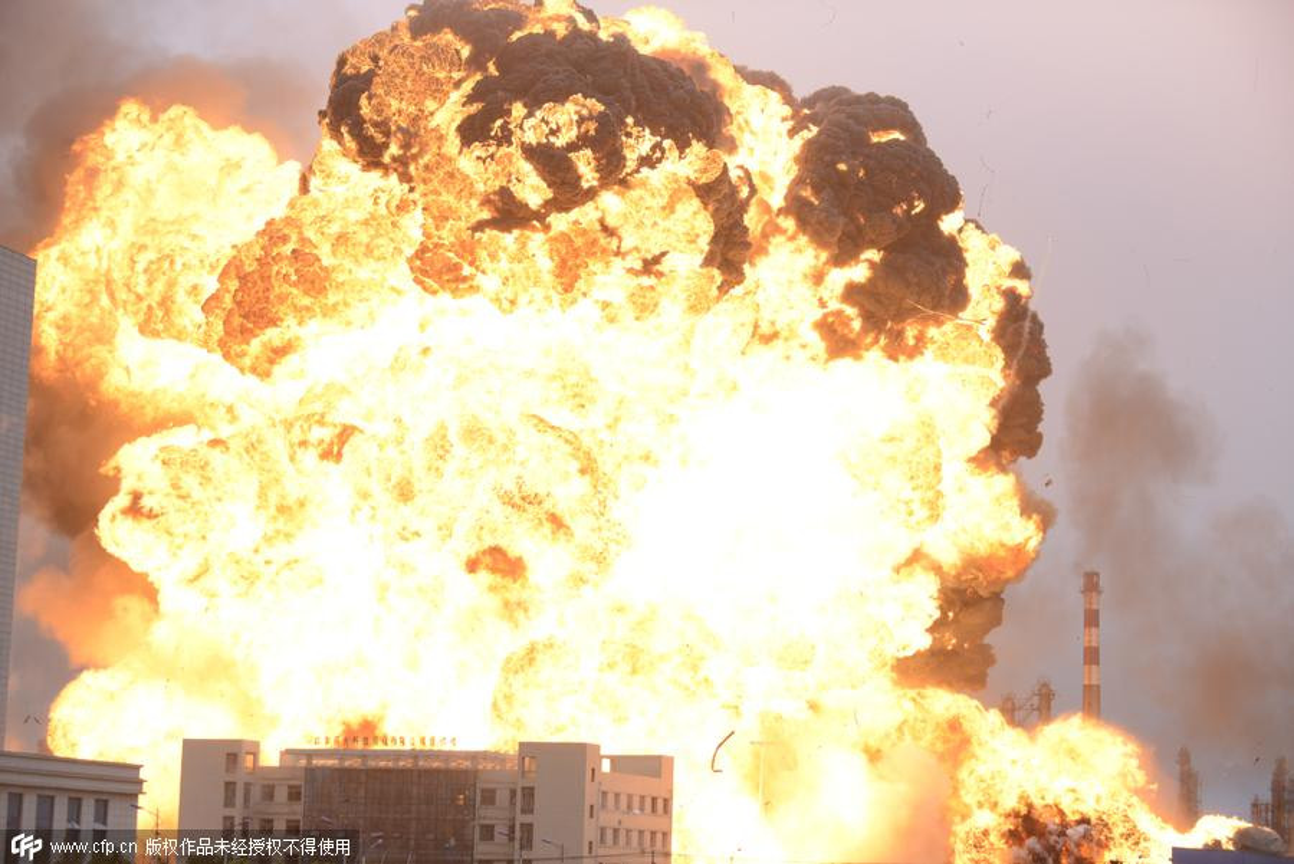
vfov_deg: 19.5
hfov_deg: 28.8
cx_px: 647
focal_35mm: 70
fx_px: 2517
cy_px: 432
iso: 640
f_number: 4
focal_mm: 70
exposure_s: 1/8000
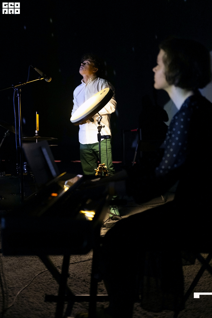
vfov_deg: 37.5
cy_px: 159
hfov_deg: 25.5
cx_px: 106
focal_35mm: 53
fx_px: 468
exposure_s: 1/60
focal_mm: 35
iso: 6400
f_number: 2
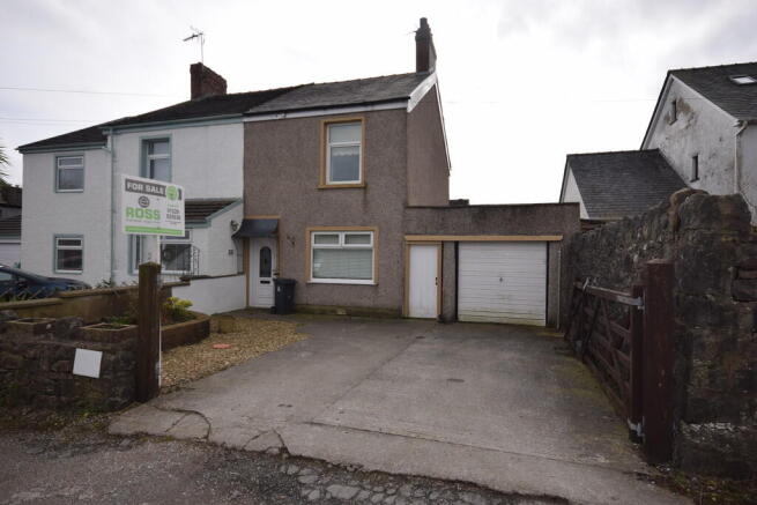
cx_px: 378
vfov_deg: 63.2
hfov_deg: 85.4
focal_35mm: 20
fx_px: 410
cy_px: 252
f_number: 10
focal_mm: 13
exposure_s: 1/200
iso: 100
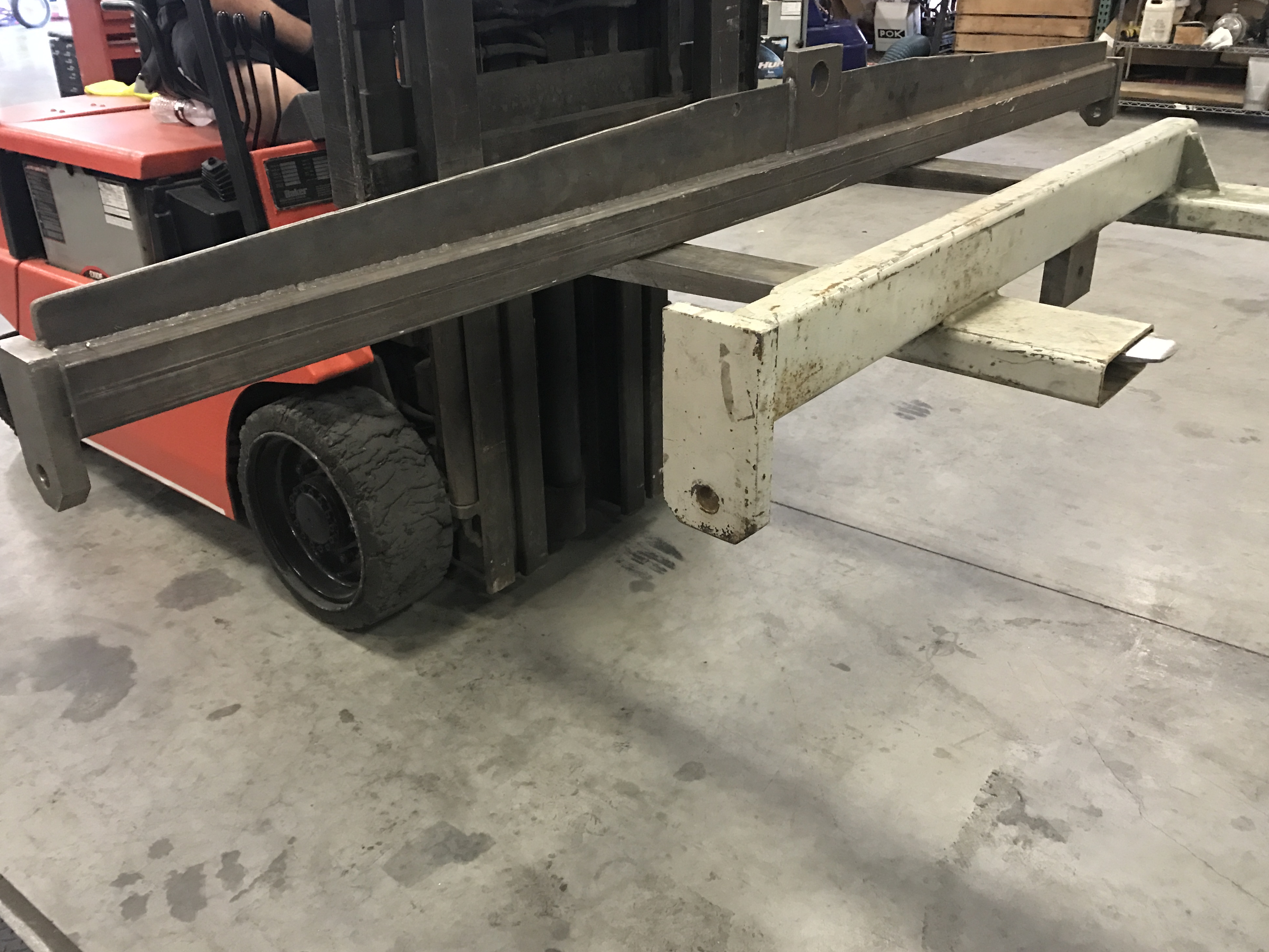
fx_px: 1063
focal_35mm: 29
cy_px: 465
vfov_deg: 48.2
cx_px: 618
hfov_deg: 61.6
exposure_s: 1/15
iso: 100
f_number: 1.8
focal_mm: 3.99
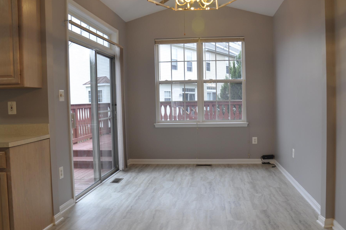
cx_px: 191
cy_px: 118
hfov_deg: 60.2
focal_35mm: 31
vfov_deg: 42.2
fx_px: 298
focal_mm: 18
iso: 320
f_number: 5.6
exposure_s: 1/30
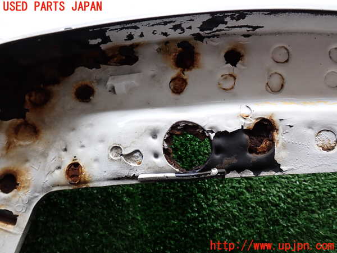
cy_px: 126
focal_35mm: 32
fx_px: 312
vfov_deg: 44.2
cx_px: 168
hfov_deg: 56.8
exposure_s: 1/80
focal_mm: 5.79
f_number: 3.2
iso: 100
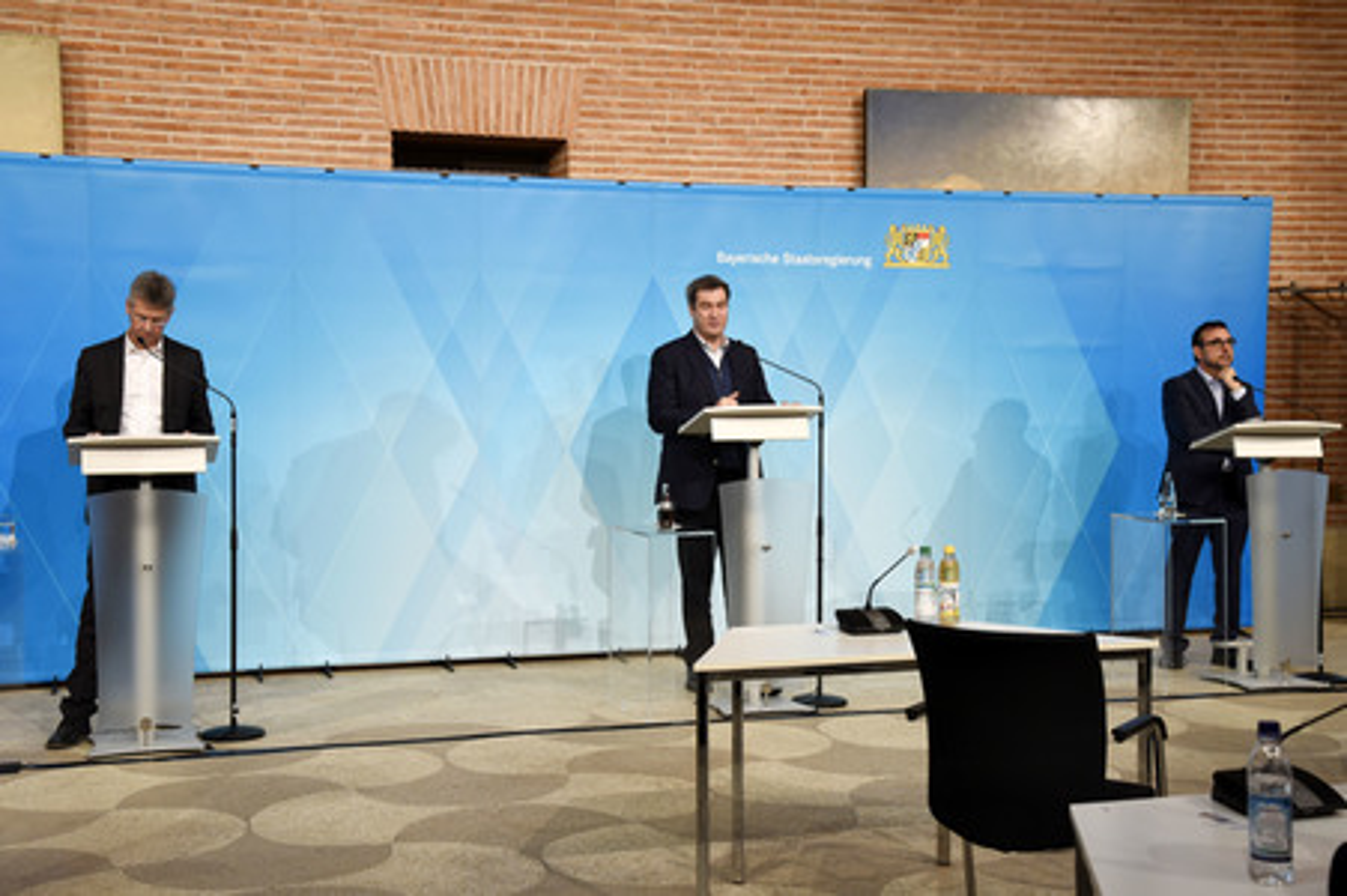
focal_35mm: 50
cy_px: 448
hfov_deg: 39.6
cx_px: 674
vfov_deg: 27.0
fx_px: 1869
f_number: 6.3
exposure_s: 1/60
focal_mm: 50
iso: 1250
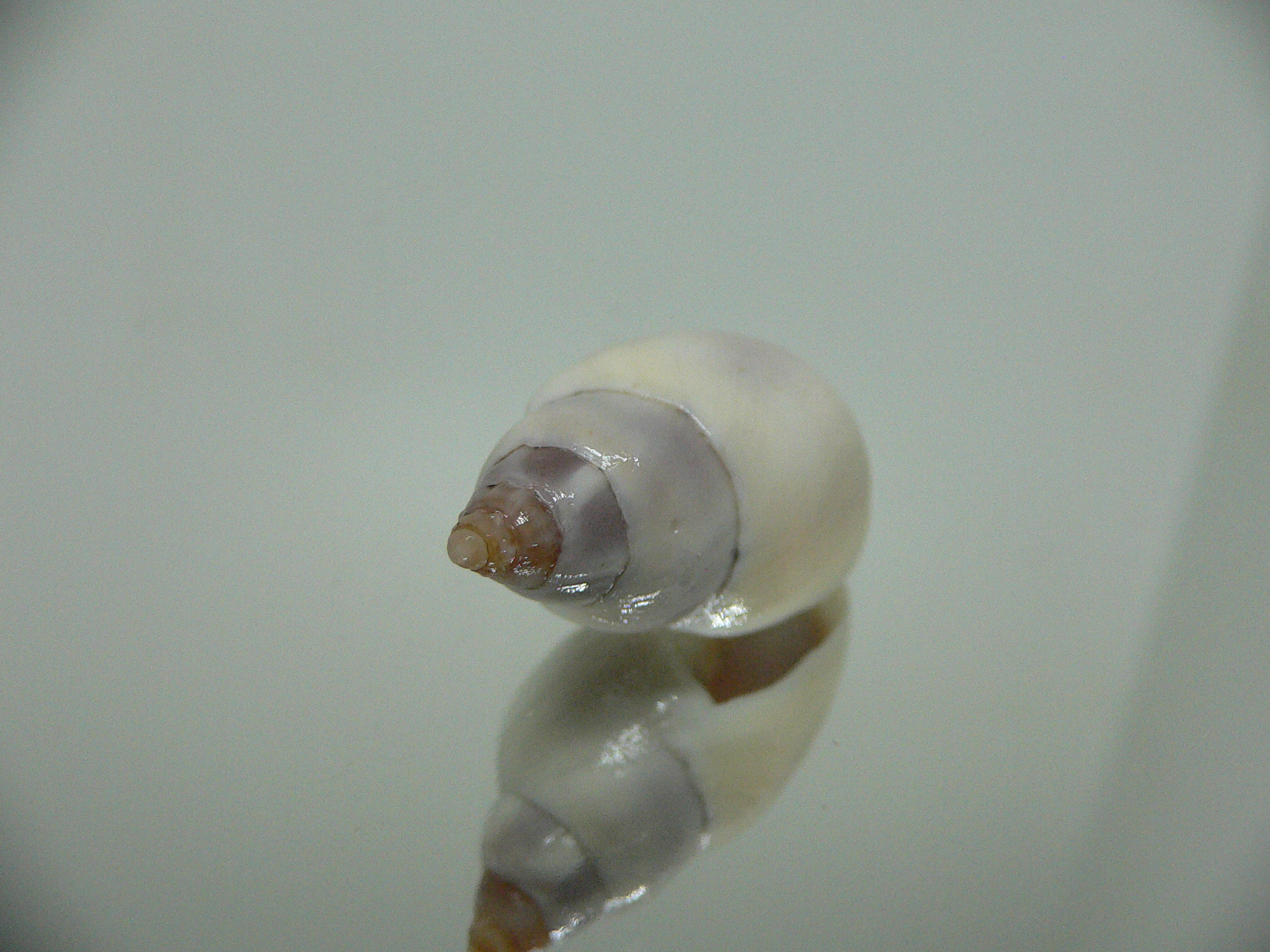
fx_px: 1284
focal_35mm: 35
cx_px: 635
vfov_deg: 40.7
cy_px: 476
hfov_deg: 52.6
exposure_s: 1/60
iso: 200
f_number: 2.8
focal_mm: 4.6
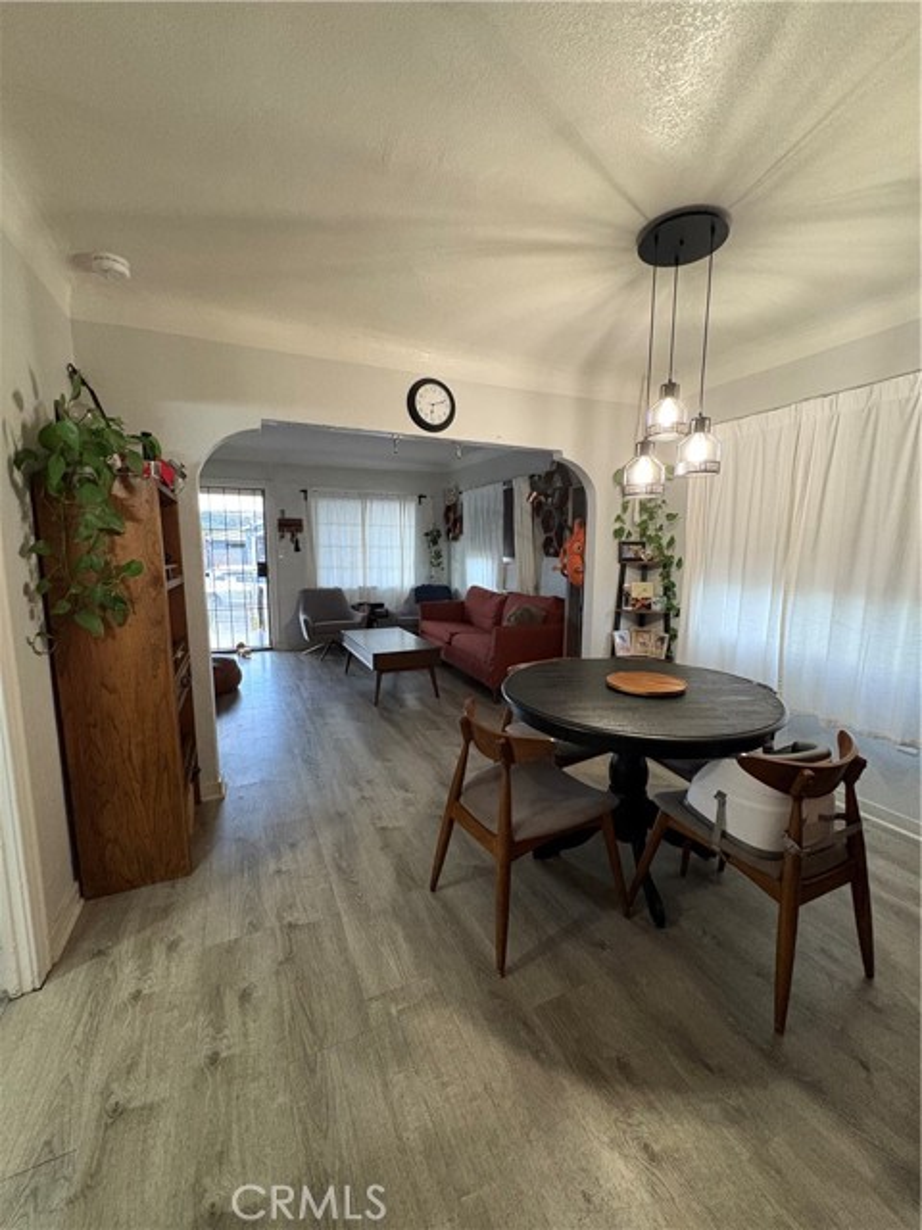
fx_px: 497
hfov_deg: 85.7
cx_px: 461
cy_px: 615
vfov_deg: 102.1
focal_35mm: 14
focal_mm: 2.22
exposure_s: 1/60
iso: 500
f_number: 2.2
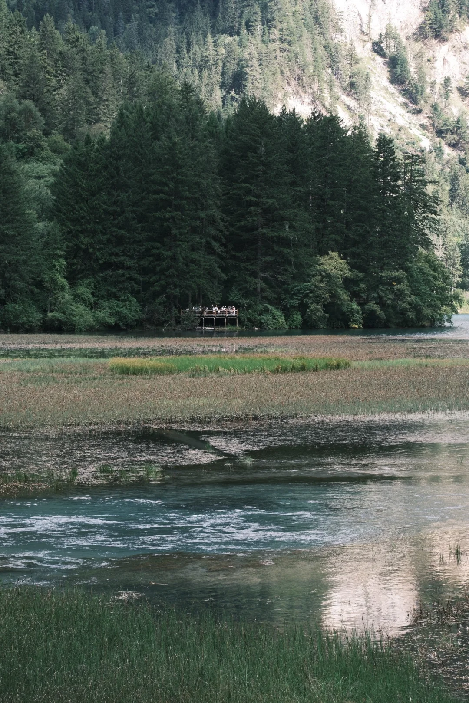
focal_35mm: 84
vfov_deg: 24.2
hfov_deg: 16.3
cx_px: 234
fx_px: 1641
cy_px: 352
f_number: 9
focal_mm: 56
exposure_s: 1/60
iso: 160
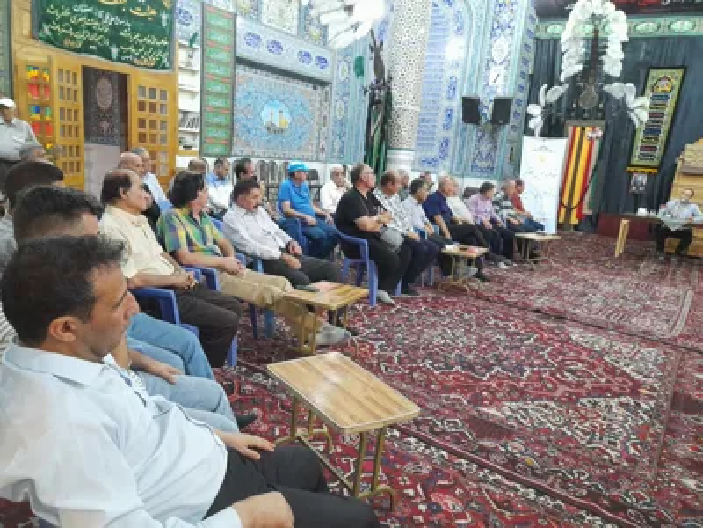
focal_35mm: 25
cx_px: 352
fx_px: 508
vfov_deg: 54.9
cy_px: 264
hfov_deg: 69.4
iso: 320
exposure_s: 1/33
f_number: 2
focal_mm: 4.6
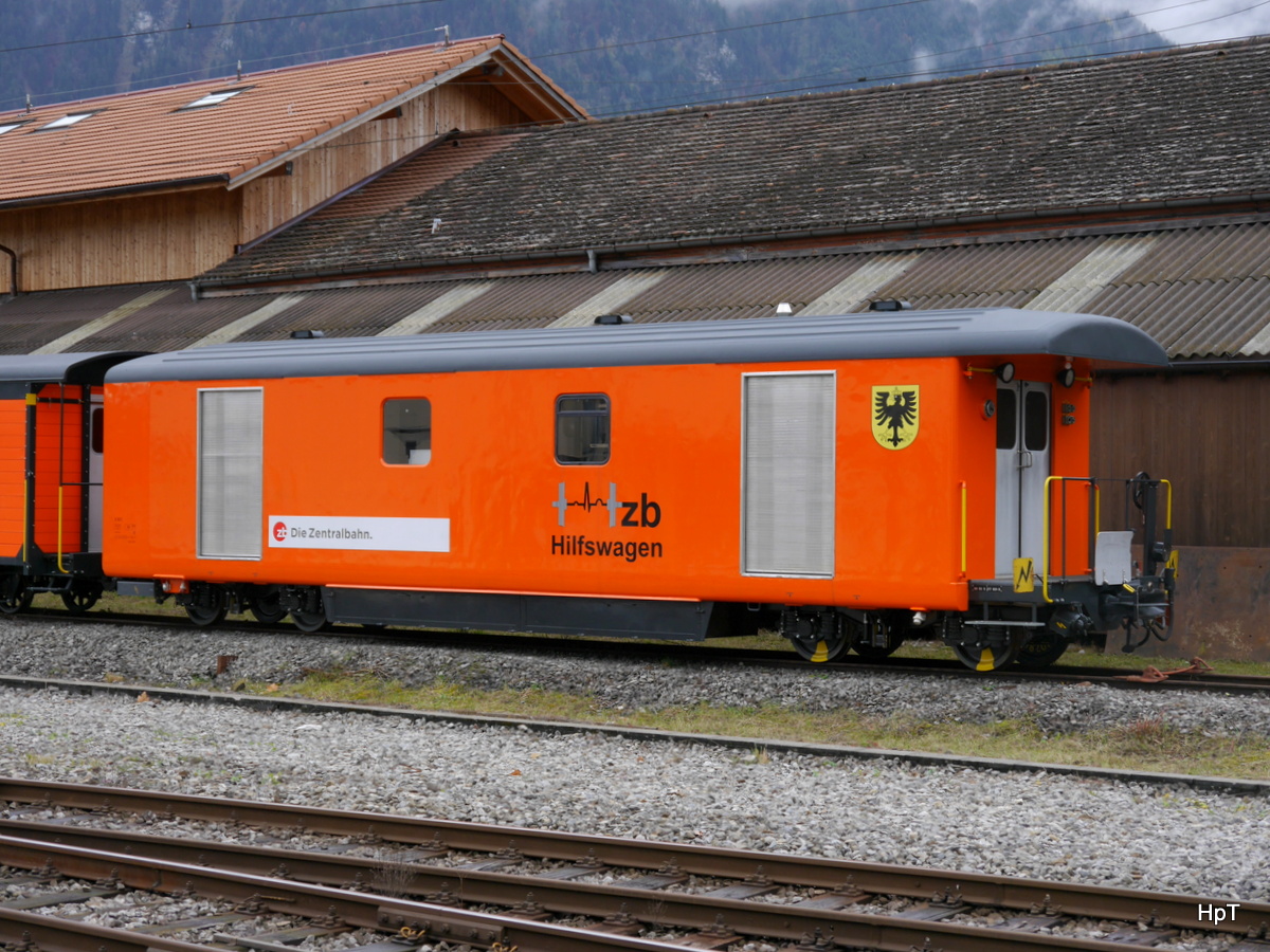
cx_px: 635
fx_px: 2495
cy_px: 476
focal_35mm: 68
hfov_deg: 28.6
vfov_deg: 21.6
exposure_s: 1/160
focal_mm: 34
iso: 160
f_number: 5.6
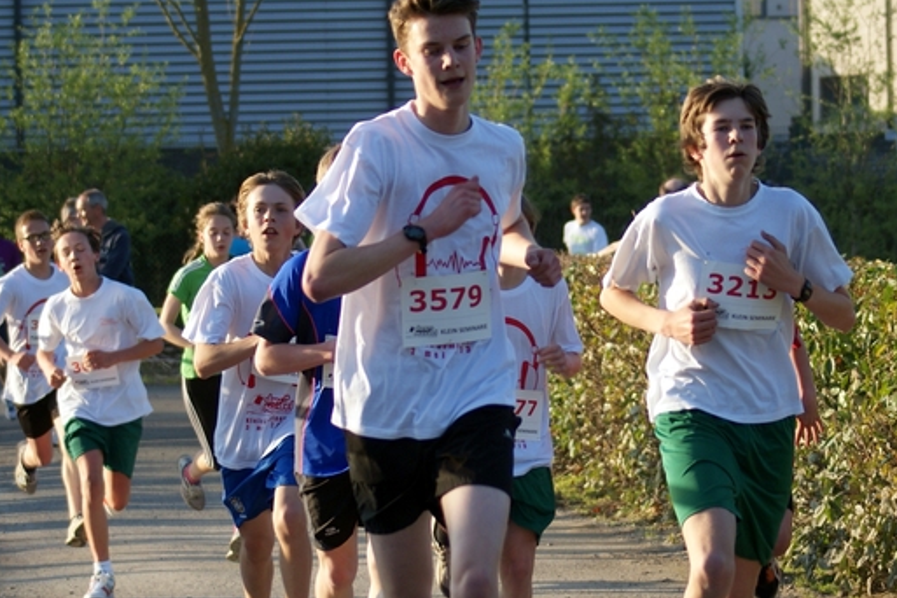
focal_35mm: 132
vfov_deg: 10.4
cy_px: 292
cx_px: 411
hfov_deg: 15.6
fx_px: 3278
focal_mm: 75
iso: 100
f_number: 4.5
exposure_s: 1/250
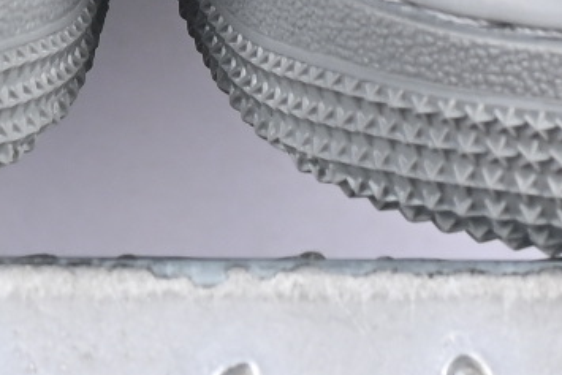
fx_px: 9183
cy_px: -627
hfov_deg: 3.5
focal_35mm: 588
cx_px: 25
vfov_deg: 2.3
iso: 160
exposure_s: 1/60
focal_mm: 50
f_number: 7.1
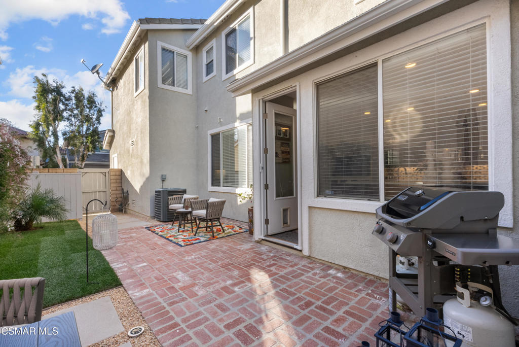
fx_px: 231
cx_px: 260
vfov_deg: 73.8
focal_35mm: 16
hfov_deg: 96.7
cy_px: 174
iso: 2000
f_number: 22
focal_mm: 16
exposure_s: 1/125
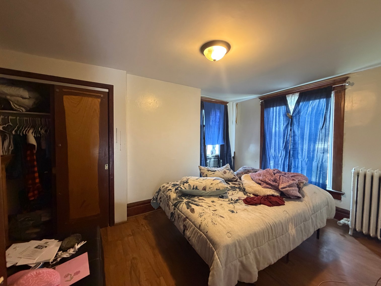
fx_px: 154
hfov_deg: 102.1
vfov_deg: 85.7
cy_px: 143
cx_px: 190
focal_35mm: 14
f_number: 2.2
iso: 640
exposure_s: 1/60
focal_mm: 2.22
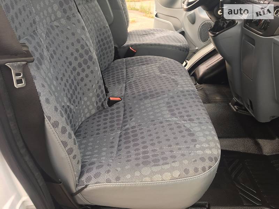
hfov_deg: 61.7
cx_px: 140
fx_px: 234
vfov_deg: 48.2
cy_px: 104
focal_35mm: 29
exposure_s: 1/100
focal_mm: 4.2
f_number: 2.2
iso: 32
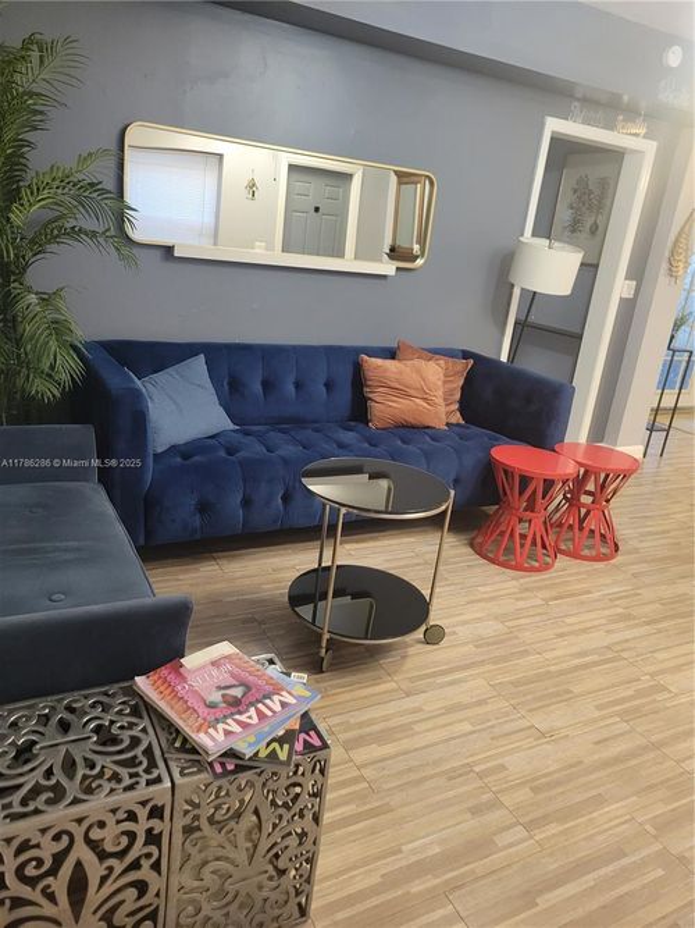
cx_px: 348
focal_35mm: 26
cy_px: 464
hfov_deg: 53.0
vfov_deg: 67.3
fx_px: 696
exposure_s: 1/40
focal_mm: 5.4
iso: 640
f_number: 1.8
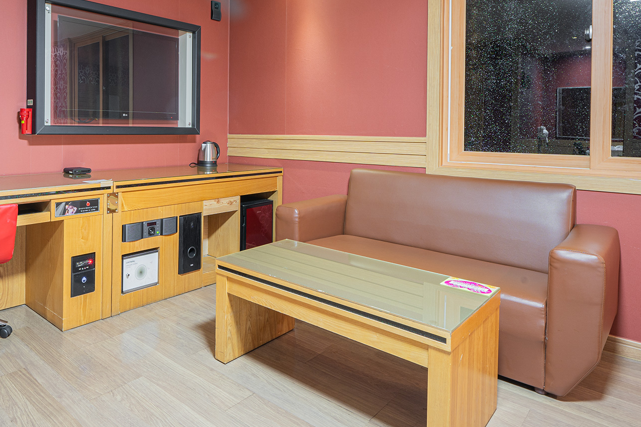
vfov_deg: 51.6
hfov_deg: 69.5
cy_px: 125
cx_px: 171
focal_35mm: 24
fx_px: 427
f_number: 11
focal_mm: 15
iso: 100
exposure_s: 15
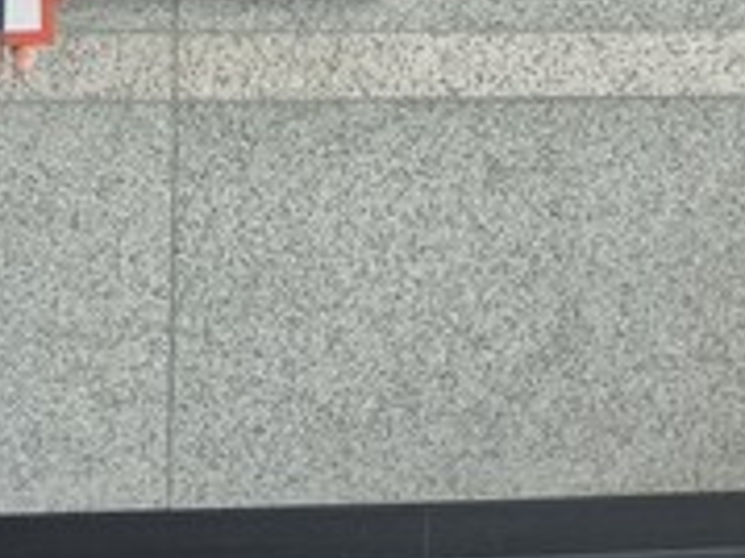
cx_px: -375
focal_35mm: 77
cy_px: -196
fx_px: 1656
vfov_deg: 17.7
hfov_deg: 21.3
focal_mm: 5.4
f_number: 1.8
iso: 400
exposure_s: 1/120
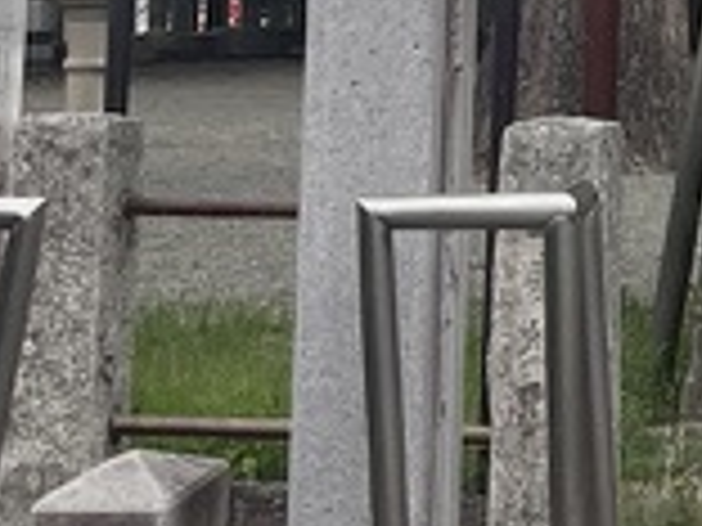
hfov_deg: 11.1
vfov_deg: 8.2
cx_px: 1048
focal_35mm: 171
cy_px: -602
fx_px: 3468
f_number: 1.6
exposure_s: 1/742
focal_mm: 5.1
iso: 50
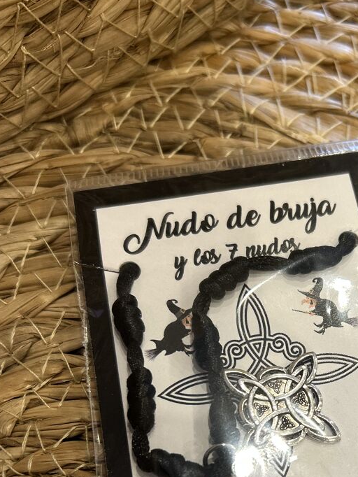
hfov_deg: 26.9
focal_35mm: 52
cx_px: 331
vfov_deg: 35.2
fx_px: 717
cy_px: 404
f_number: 1.5
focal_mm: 5.7
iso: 80
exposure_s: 1/50
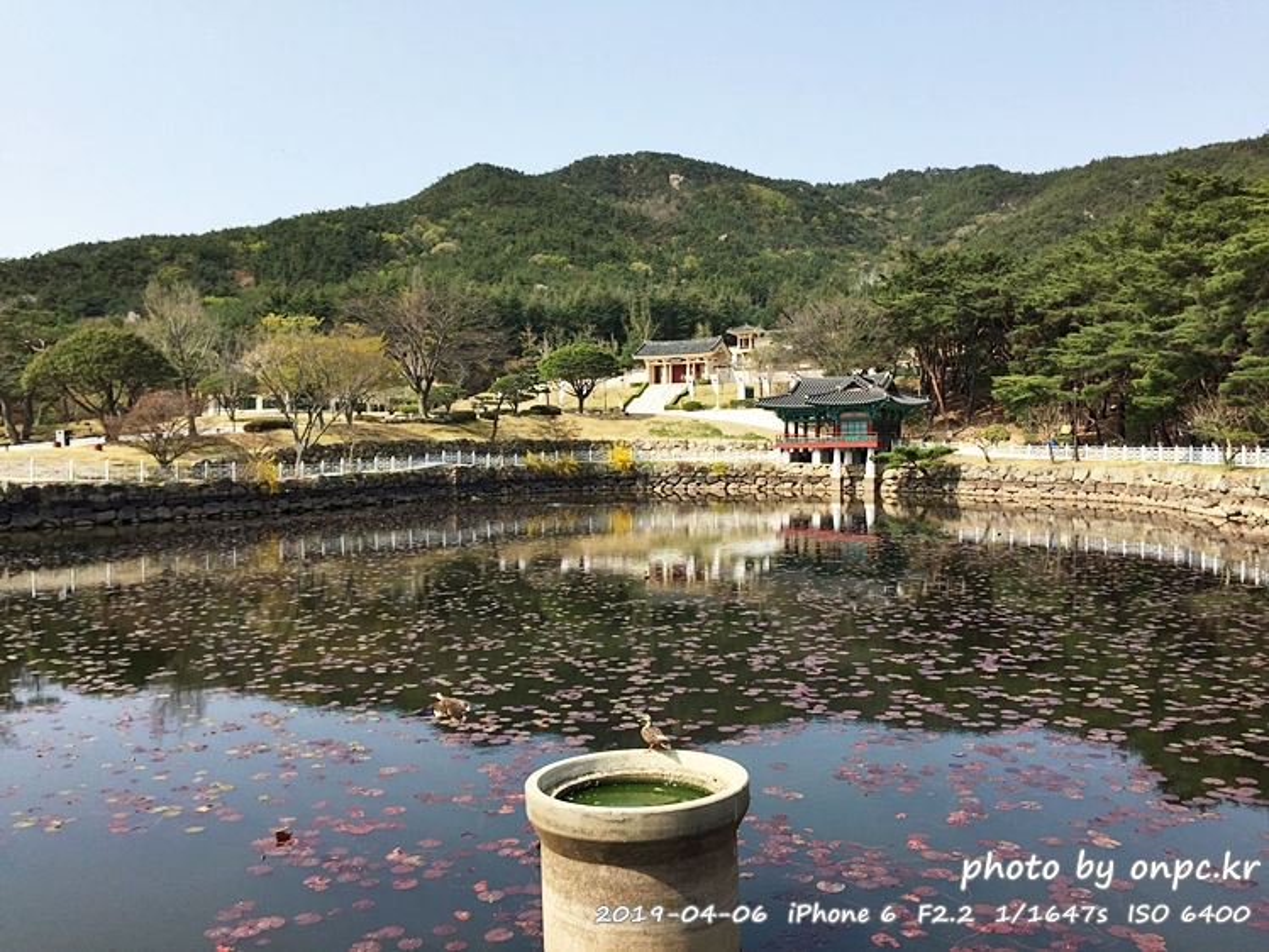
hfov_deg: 61.7
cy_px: 476
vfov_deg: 48.2
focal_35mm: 29
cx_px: 634
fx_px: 1063
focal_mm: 4.15
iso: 32
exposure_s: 1/1647
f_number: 2.2
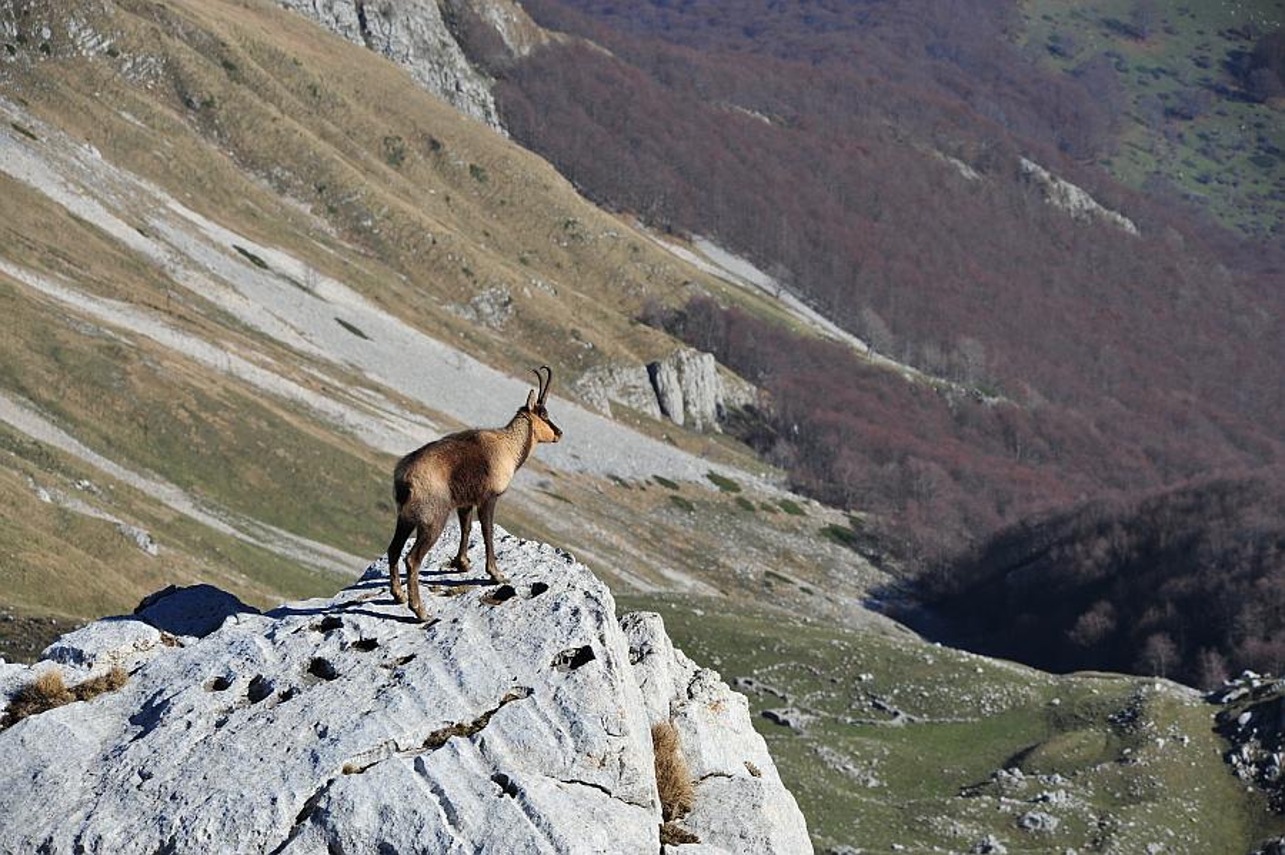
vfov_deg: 6.9
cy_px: 428
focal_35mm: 200
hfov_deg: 10.3
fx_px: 7135
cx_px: 642
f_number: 11
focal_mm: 200
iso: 250
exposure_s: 1/500
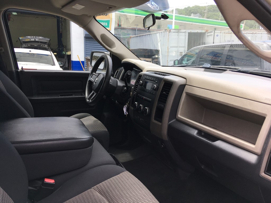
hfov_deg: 61.7
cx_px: 136
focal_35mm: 29
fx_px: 227
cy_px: 102
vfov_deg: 48.2
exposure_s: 1/384
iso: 25
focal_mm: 4.15
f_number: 2.2
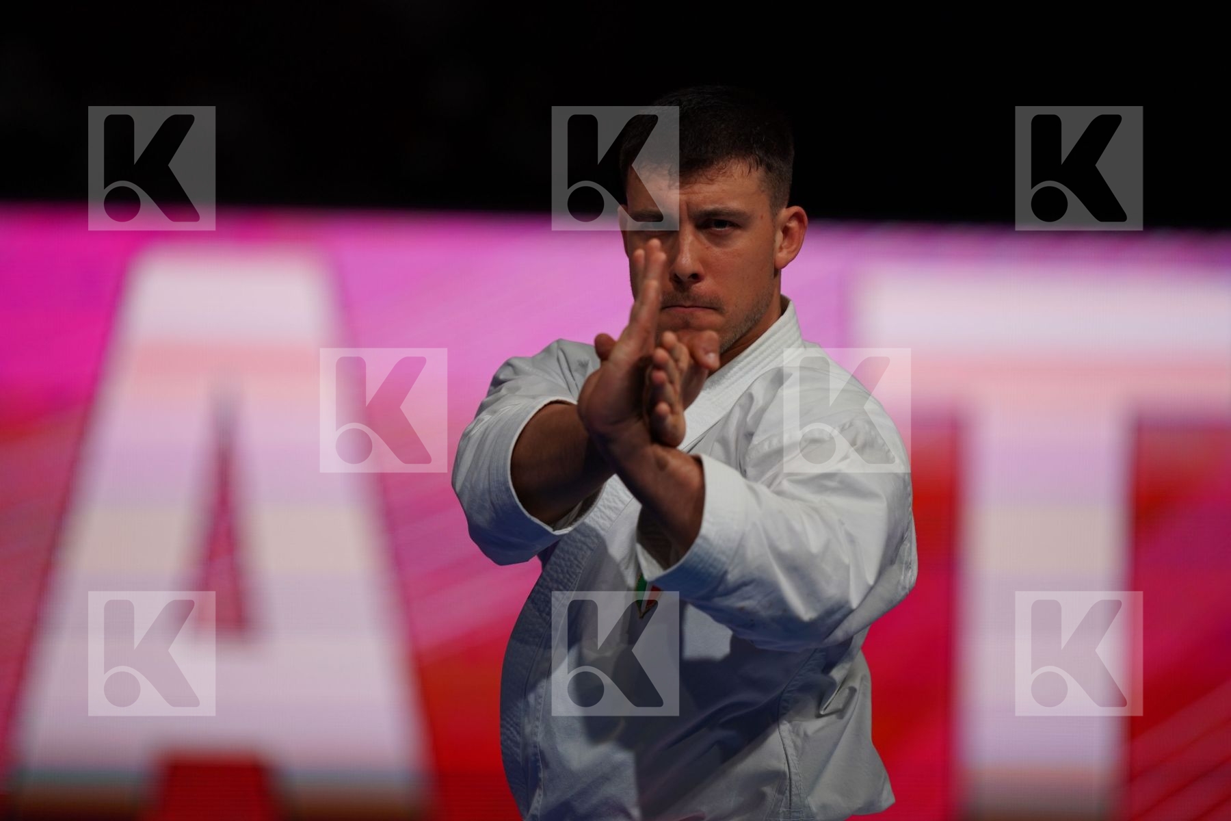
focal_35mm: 400
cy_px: 410
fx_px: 13677
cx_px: 616
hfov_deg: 5.2
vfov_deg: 3.4
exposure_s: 1/500
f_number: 2.8
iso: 500
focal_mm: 400
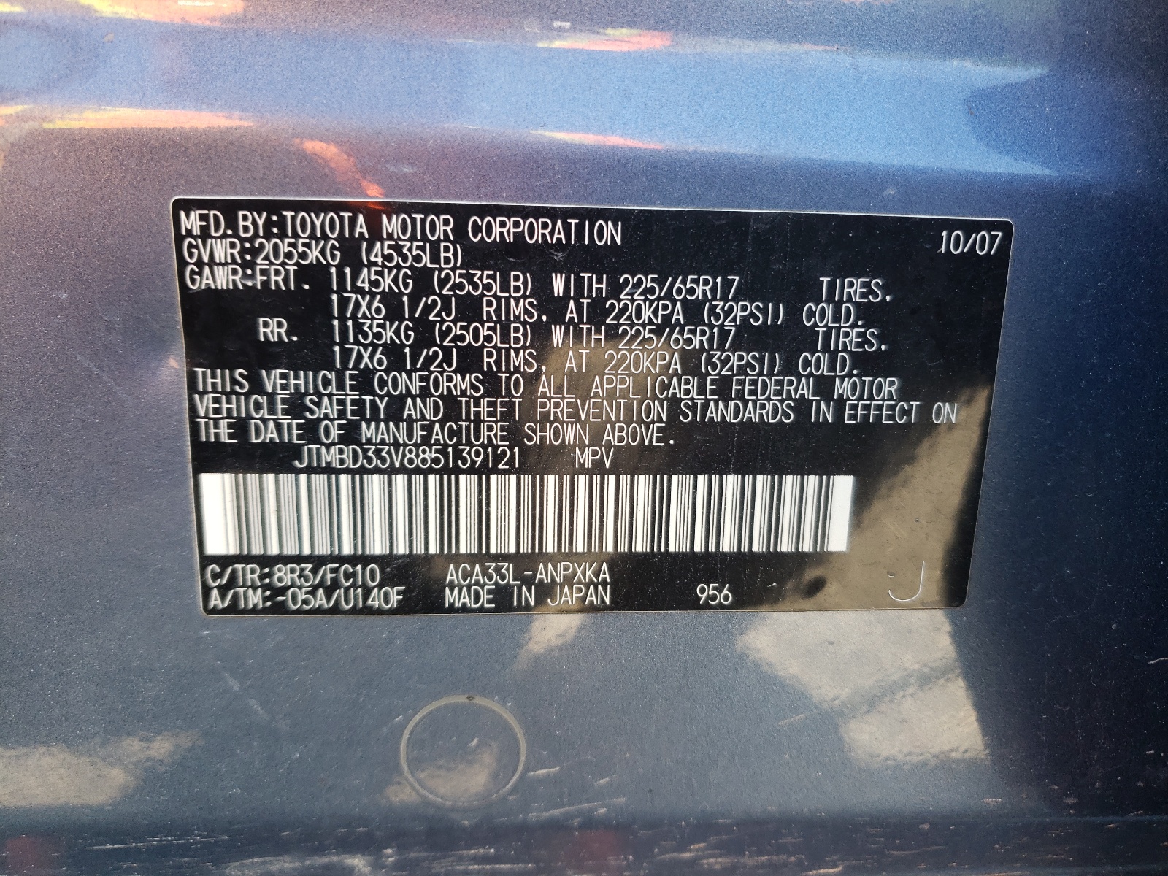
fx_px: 877
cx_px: 584
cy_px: 438
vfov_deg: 53.1
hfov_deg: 67.3
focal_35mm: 26
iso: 50
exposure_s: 1/127
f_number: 1.5
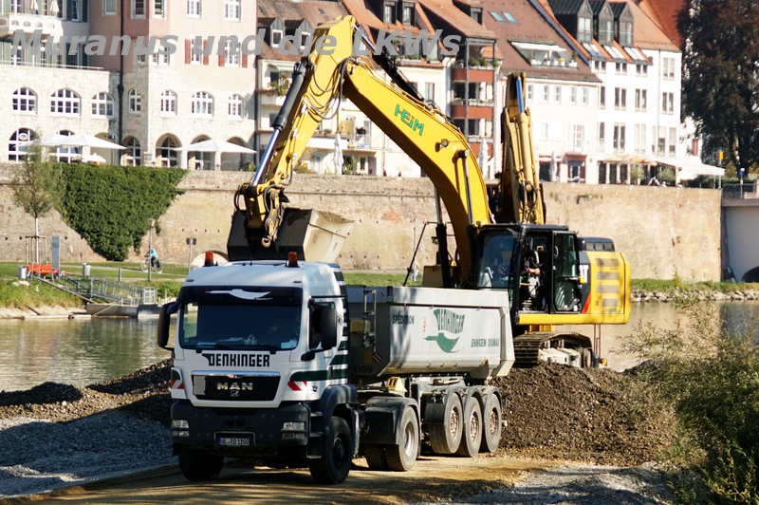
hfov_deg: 13.7
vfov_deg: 9.1
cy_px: 252
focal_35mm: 150
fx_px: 3160
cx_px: 380
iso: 100
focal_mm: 100
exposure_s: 1/400
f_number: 5.6
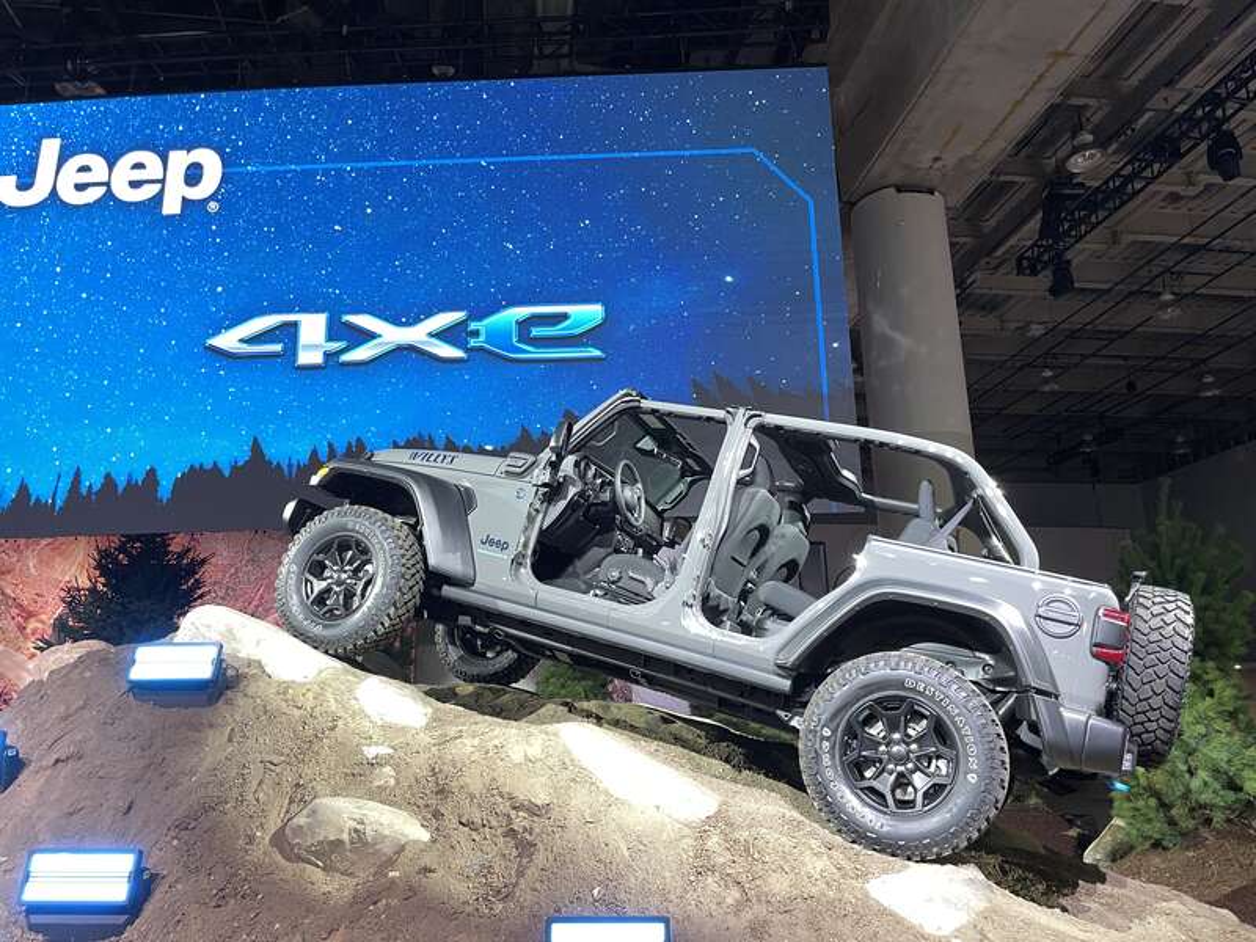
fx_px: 943
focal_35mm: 26
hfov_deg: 67.3
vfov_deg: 53.1
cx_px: 628
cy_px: 471
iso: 125
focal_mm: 4.2
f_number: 1.6
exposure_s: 1/71
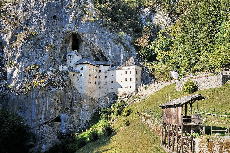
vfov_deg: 36.8
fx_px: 230
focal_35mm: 36
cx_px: 115
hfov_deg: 53.2
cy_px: 76
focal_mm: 24
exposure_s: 1/250
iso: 200
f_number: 8
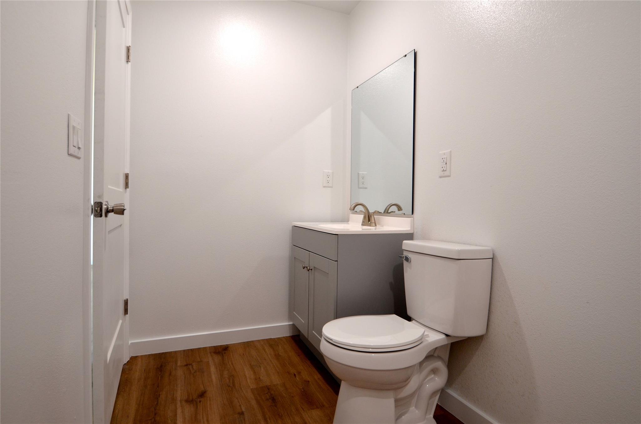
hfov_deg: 90.1
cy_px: 212
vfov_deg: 67.1
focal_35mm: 18
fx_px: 320
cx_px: 320
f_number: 4
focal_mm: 12
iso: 400
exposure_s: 1/60
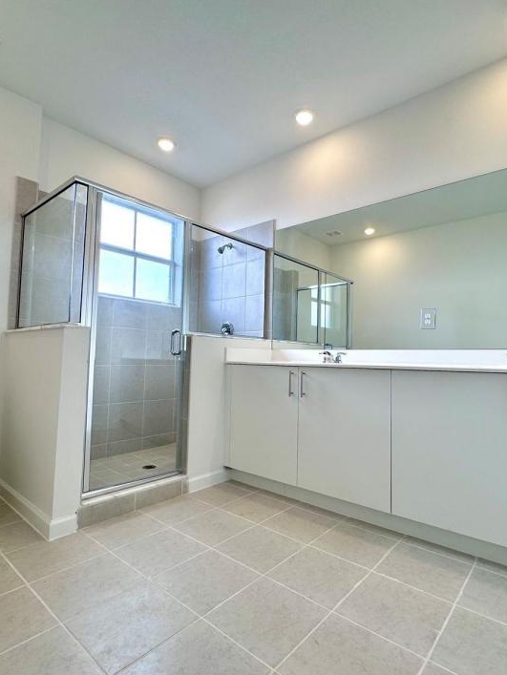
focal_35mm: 19
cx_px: 273
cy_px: 337
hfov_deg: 68.6
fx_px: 371
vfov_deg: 84.6
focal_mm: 2.22
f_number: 2.2
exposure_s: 1/120
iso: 50
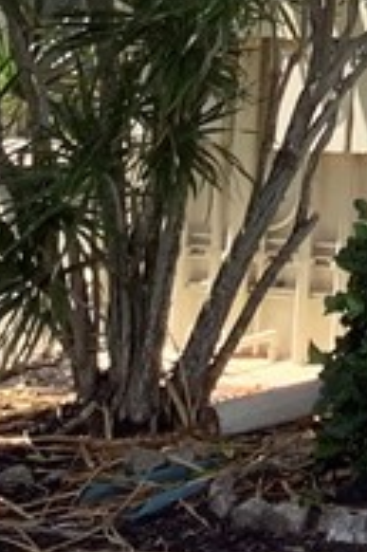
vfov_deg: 11.3
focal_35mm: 170
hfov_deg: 7.1
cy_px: -404
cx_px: 1141
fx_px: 2604
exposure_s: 1/452
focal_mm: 3.3
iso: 25
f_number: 2.4
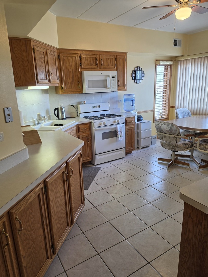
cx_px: 104
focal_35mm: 23
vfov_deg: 73.9
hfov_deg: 58.9
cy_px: 138
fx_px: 184
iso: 64
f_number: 1.4
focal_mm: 6.5
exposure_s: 1/120
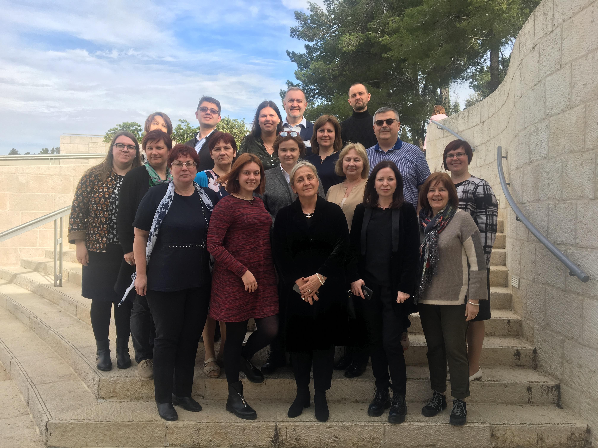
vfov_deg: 48.2
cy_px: 224
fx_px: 501
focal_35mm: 29
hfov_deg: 61.7
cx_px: 299
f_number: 2.2
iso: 25
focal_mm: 4.15
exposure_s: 1/620
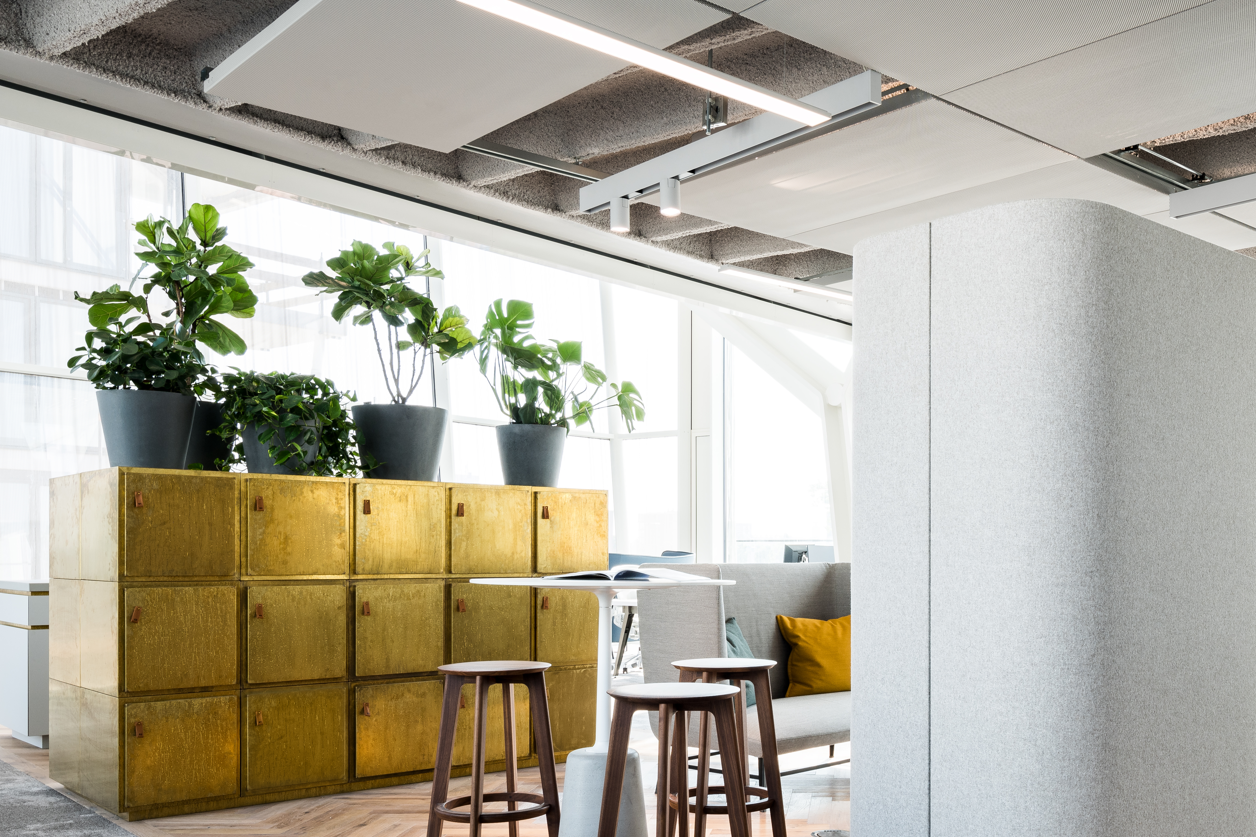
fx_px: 1186
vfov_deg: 37.4
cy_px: 682
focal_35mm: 34
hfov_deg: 54.4
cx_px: 857
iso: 64
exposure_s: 1/6
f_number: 11
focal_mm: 19
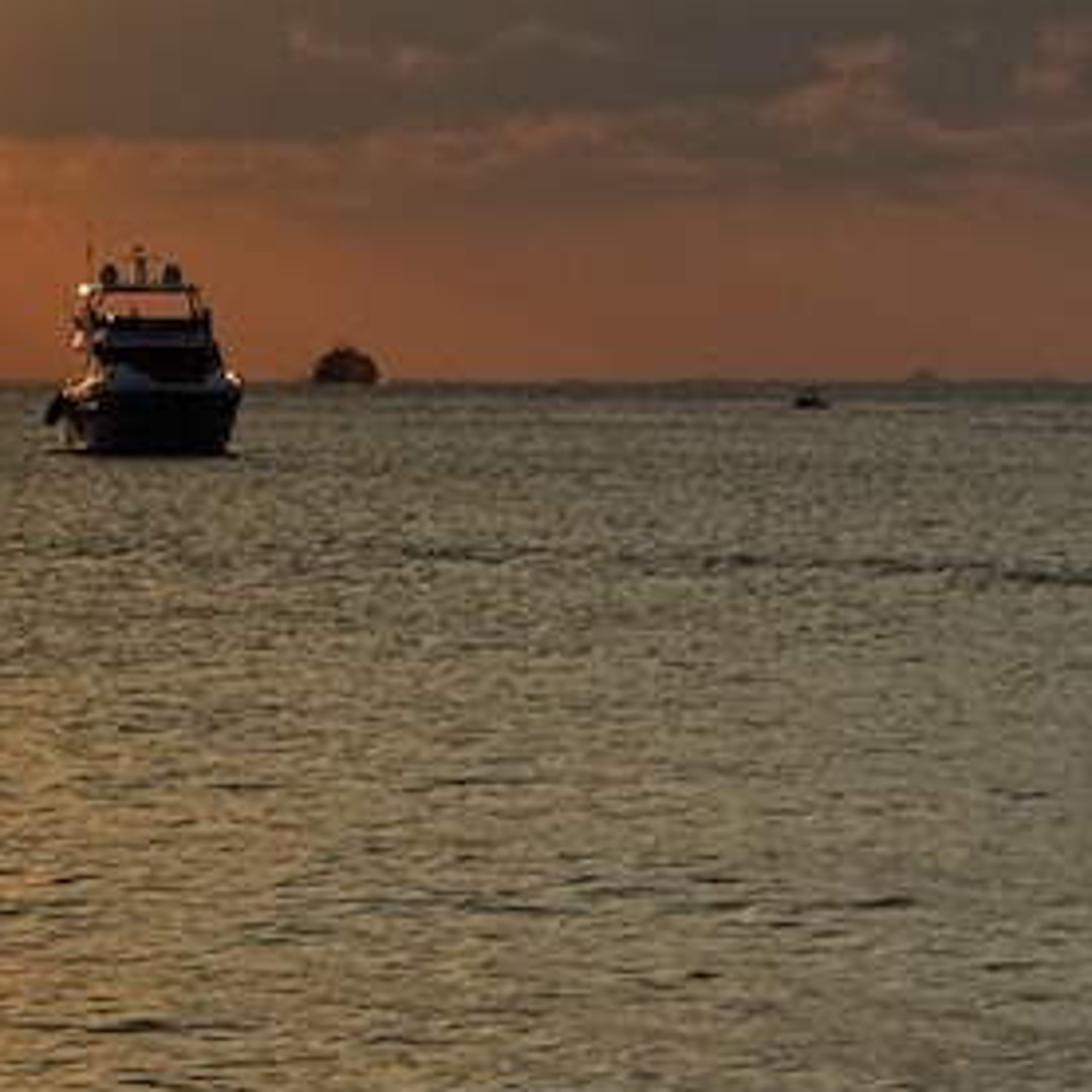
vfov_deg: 8.9
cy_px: -32
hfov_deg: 8.6
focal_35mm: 196
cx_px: -796
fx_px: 6995
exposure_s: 1/9009
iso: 64
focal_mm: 6.76
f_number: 1.78
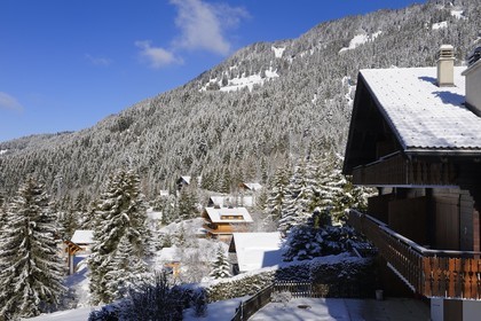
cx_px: 240
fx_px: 468
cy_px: 160
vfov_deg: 37.9
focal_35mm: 35
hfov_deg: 54.4
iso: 200
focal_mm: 35
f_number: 16
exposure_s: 1/160
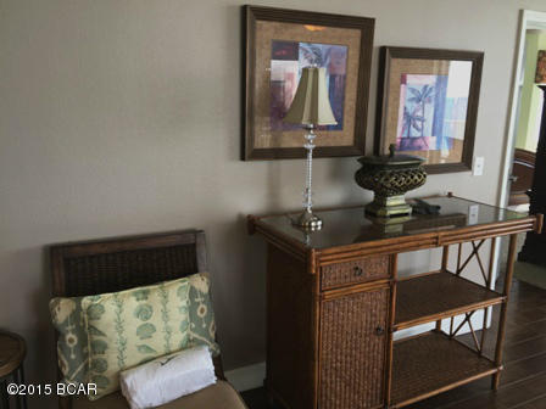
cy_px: 204
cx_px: 273
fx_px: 457
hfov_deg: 61.7
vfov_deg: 48.2
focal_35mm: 29
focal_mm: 4.15
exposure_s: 1/30
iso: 32
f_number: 2.2
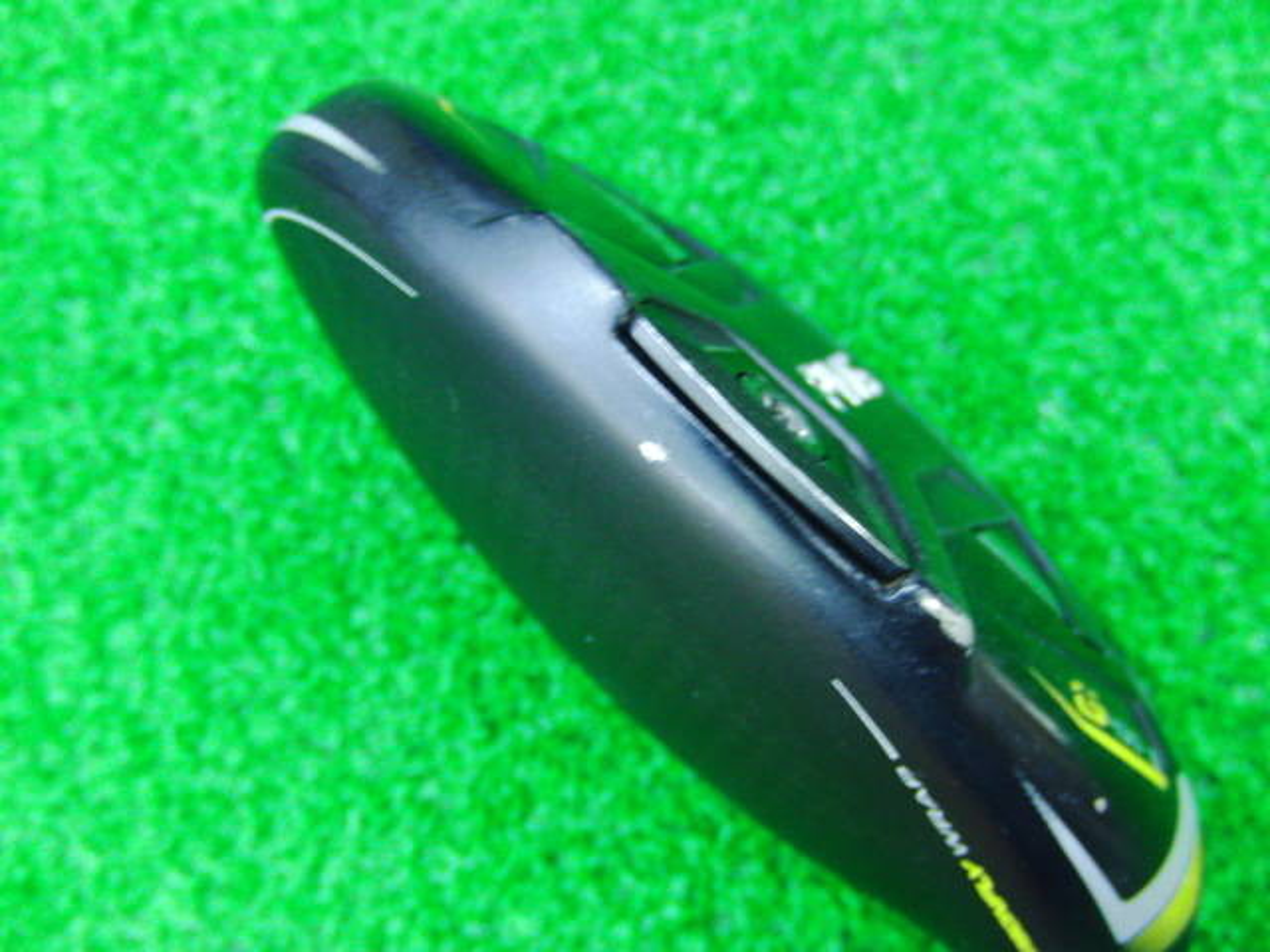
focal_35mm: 37
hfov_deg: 50.1
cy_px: 476
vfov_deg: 38.7
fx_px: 1357
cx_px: 635
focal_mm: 6.42
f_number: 3.6
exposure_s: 1/13
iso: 400
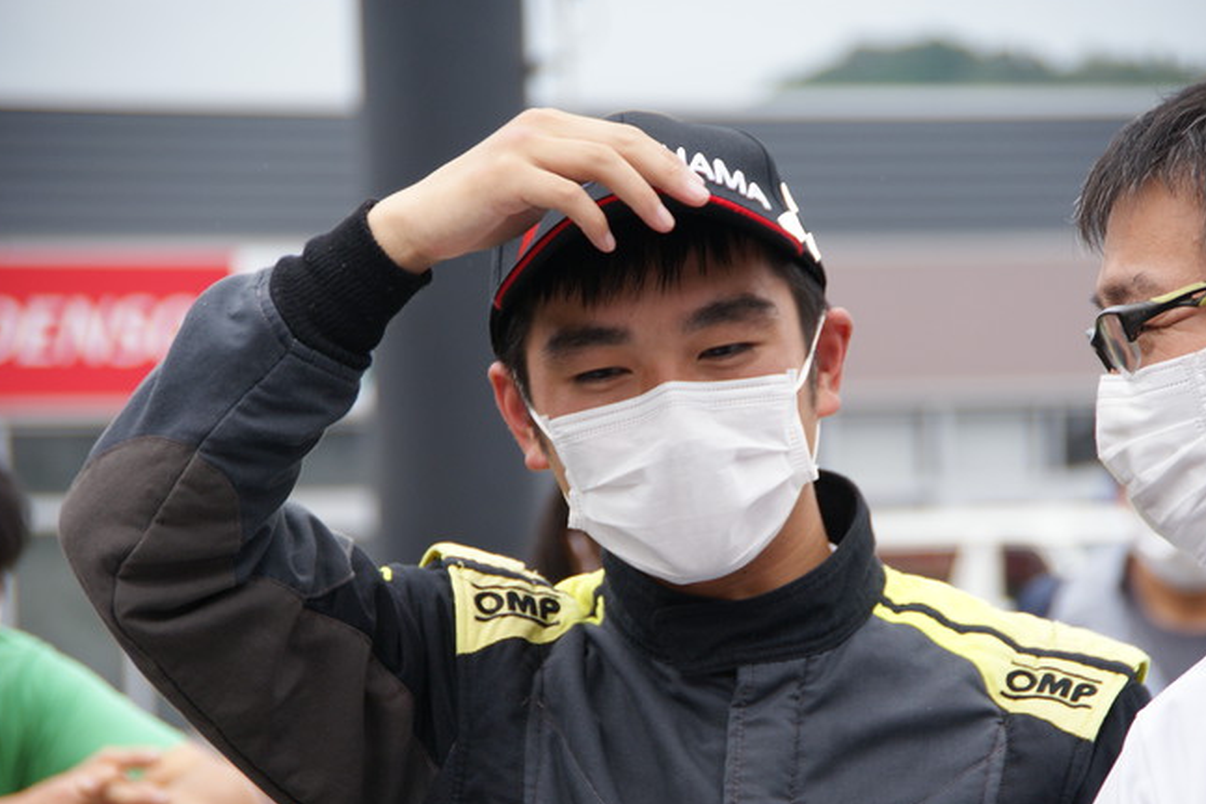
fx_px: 6699
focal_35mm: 200
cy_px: 424
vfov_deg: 6.9
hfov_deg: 10.3
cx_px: 642
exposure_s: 1/200
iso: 200
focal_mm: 120
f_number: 5.6
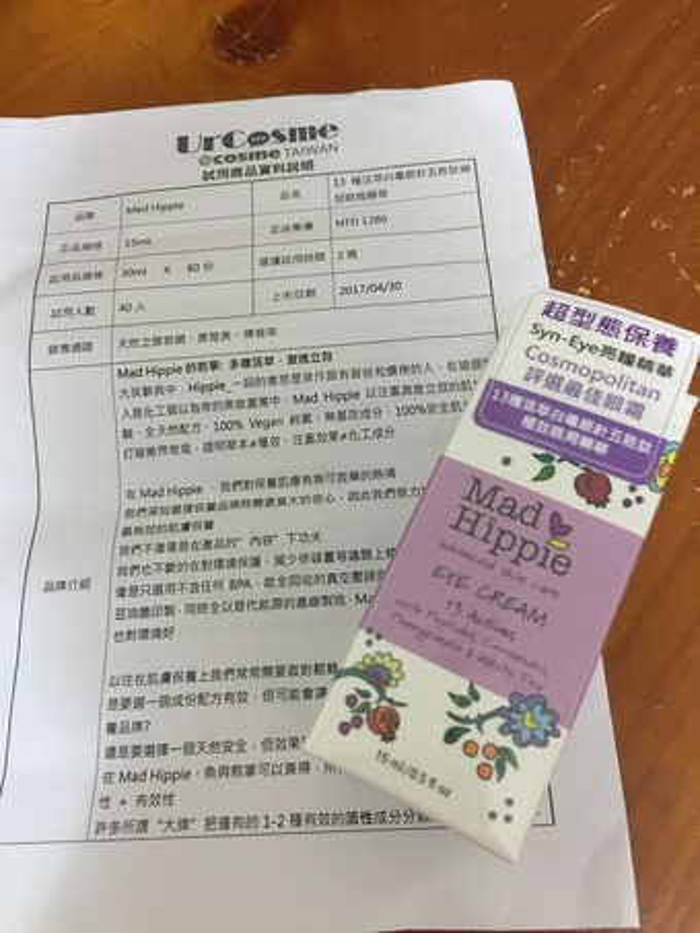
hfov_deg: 48.2
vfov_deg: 61.6
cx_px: 350
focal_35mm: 29
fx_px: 782
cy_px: 466
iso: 125
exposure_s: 1/15
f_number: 2.2
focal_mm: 4.15
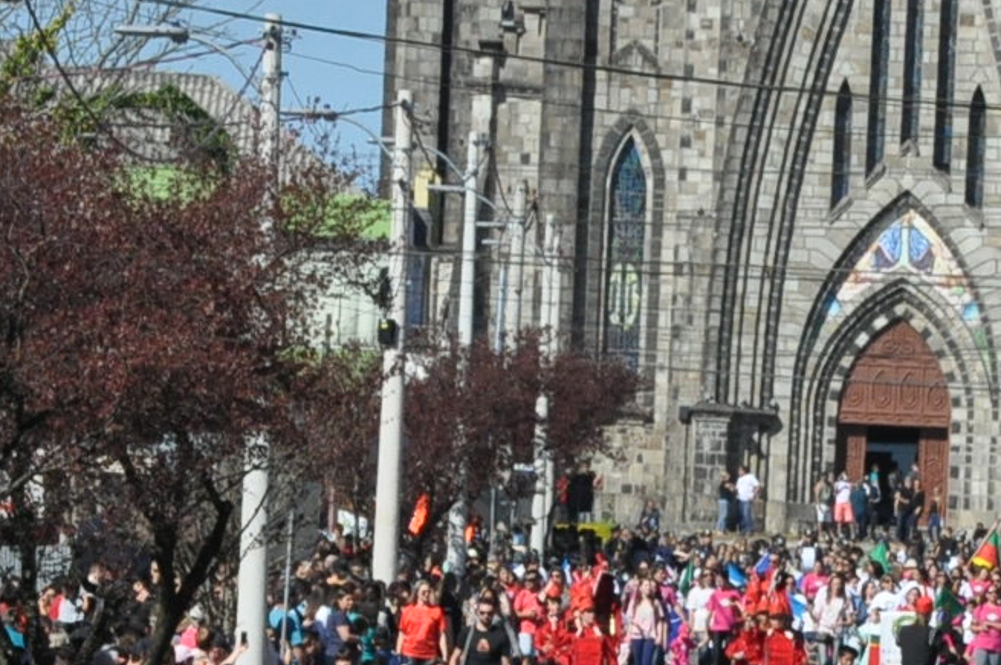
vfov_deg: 3.0
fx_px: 12552
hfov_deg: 4.6
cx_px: 720
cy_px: 933
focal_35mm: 452
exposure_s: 1/2000
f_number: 11
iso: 1250
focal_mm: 92
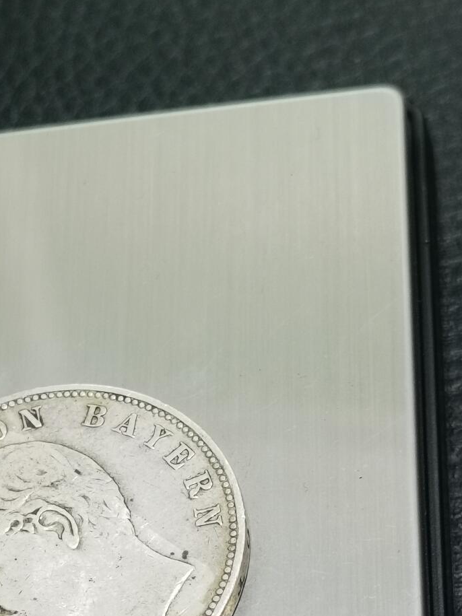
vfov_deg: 15.9
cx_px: 129
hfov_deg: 12.1
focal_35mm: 122
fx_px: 2172
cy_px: 601
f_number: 1.9
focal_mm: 6.67
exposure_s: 1/100
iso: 160
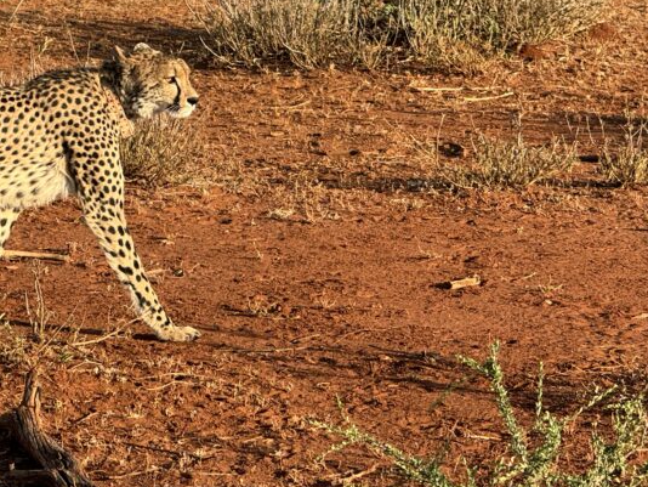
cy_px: 208
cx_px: 174
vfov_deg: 6.5
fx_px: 4307
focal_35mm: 230
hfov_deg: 8.6
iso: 50
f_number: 2.8
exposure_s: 1/537
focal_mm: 15.66
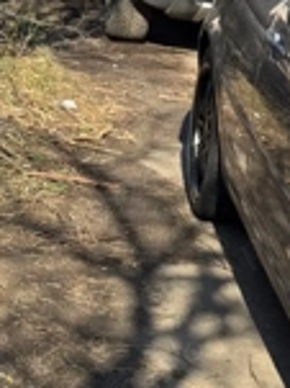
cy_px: 231
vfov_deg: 15.5
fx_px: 1421
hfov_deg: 11.4
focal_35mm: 127
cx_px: 372
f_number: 1.78
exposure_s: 1/1366
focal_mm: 6.76
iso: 64
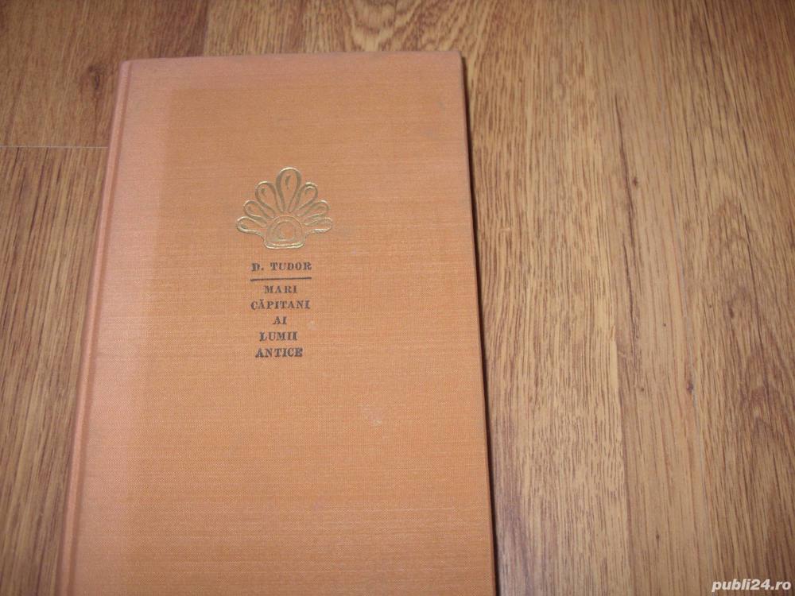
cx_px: 398
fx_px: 1286
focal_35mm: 56
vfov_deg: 26.1
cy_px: 298
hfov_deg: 34.3
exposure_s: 1/42
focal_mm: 9.3
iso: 100
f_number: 3.1
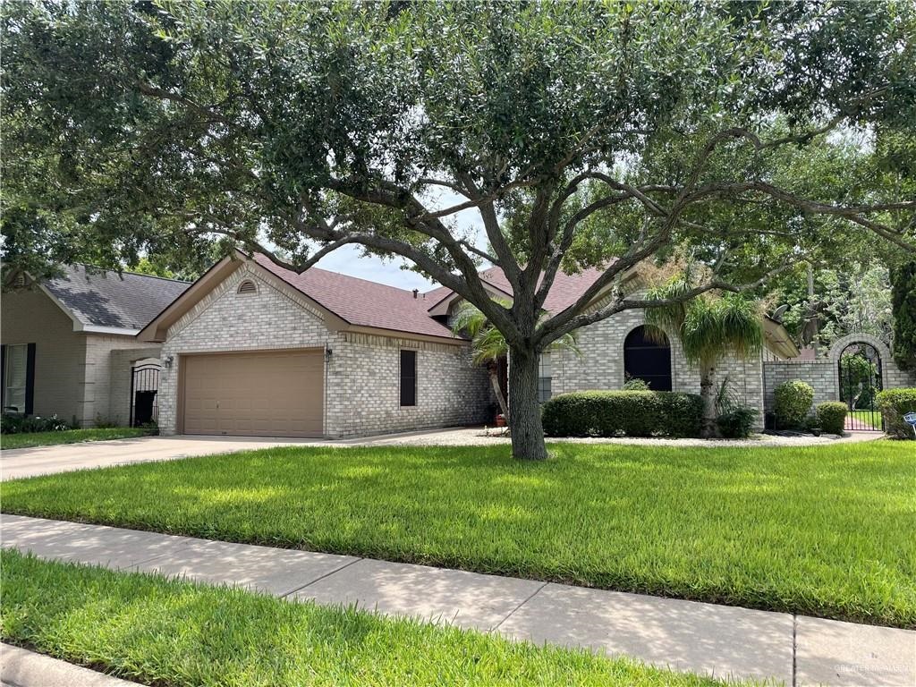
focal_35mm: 26
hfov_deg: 67.3
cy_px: 344
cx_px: 458
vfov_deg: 53.1
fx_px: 688
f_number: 1.6
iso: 32
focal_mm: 4.2
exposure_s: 1/1689
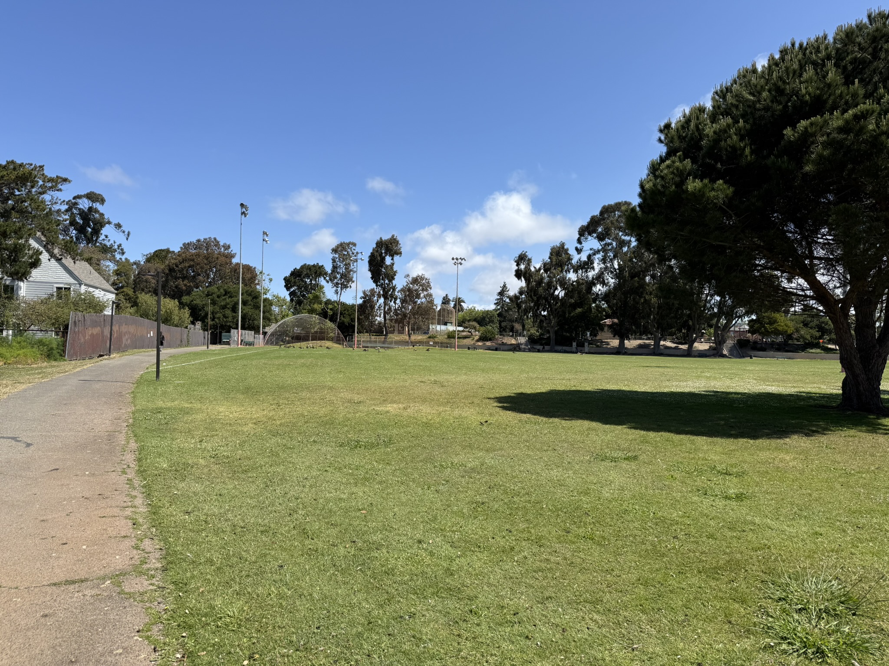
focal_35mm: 24
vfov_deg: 56.8
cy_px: 333
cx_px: 444
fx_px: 616
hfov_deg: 71.6
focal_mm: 6.76
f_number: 1.78
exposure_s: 1/4405
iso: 80
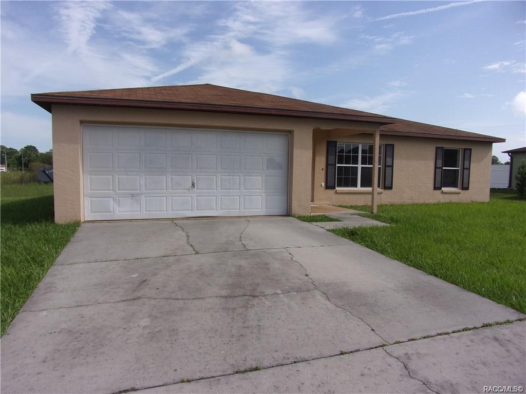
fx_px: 365
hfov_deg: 71.6
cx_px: 263
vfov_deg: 56.8
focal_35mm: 24
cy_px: 197
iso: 80
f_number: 10.8
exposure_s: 1/150
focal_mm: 4.3
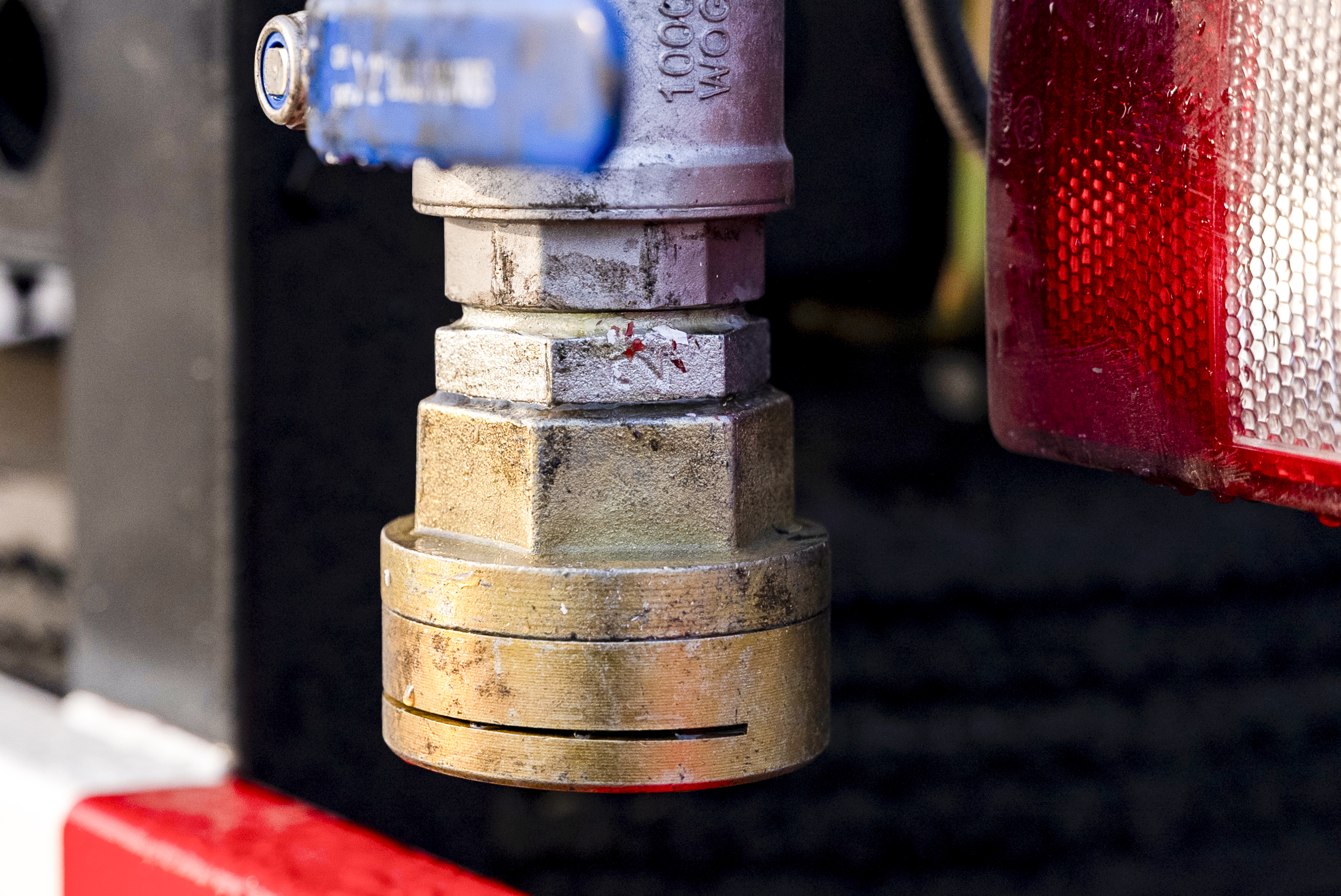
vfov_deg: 15.9
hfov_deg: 23.6
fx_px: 3211
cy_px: 407
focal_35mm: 86
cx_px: 579
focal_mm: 51.1
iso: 500
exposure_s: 1/6400
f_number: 2.8
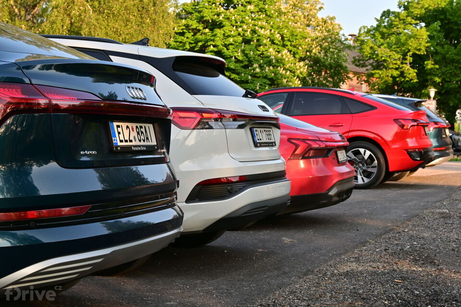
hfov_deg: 29.9
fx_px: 864
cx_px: 230
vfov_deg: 20.2
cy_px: 154
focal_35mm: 68
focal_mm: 45
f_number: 9
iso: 500
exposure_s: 1/320
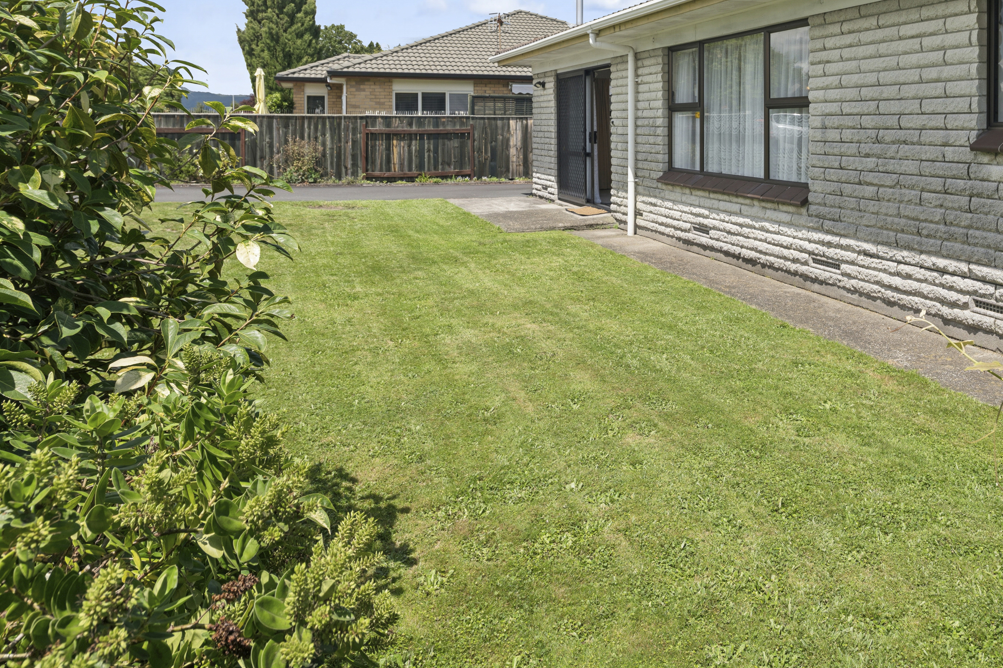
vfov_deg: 44.5
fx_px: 780
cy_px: 150
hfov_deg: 64.6
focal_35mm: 28
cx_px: 627
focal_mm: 18
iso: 100
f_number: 7.1
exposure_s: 1/400
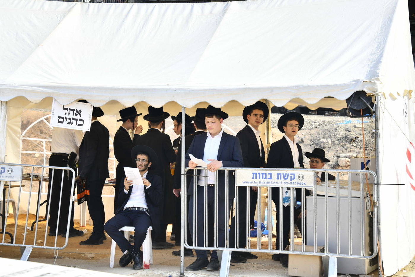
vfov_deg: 14.9
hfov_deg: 22.1
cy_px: 138
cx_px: 208
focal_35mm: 92
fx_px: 1060
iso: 320
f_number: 11
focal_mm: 92
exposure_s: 1/200
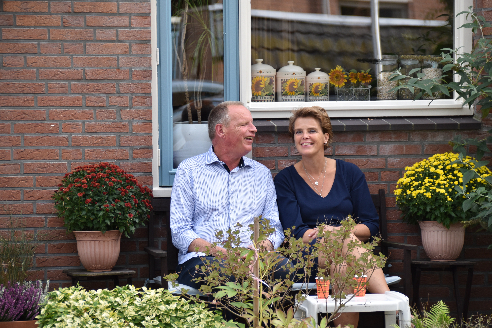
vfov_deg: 6.3
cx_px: 246
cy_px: 164
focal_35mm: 218
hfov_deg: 9.5
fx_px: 2972
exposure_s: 1/320
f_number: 6
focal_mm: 145
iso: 400
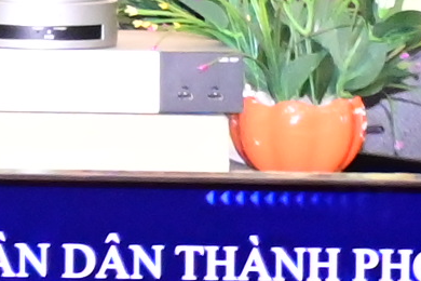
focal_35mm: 393
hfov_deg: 5.1
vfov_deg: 3.4
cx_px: -452
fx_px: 4596
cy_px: -537
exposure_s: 1/200
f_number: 4.2
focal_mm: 35
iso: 4000
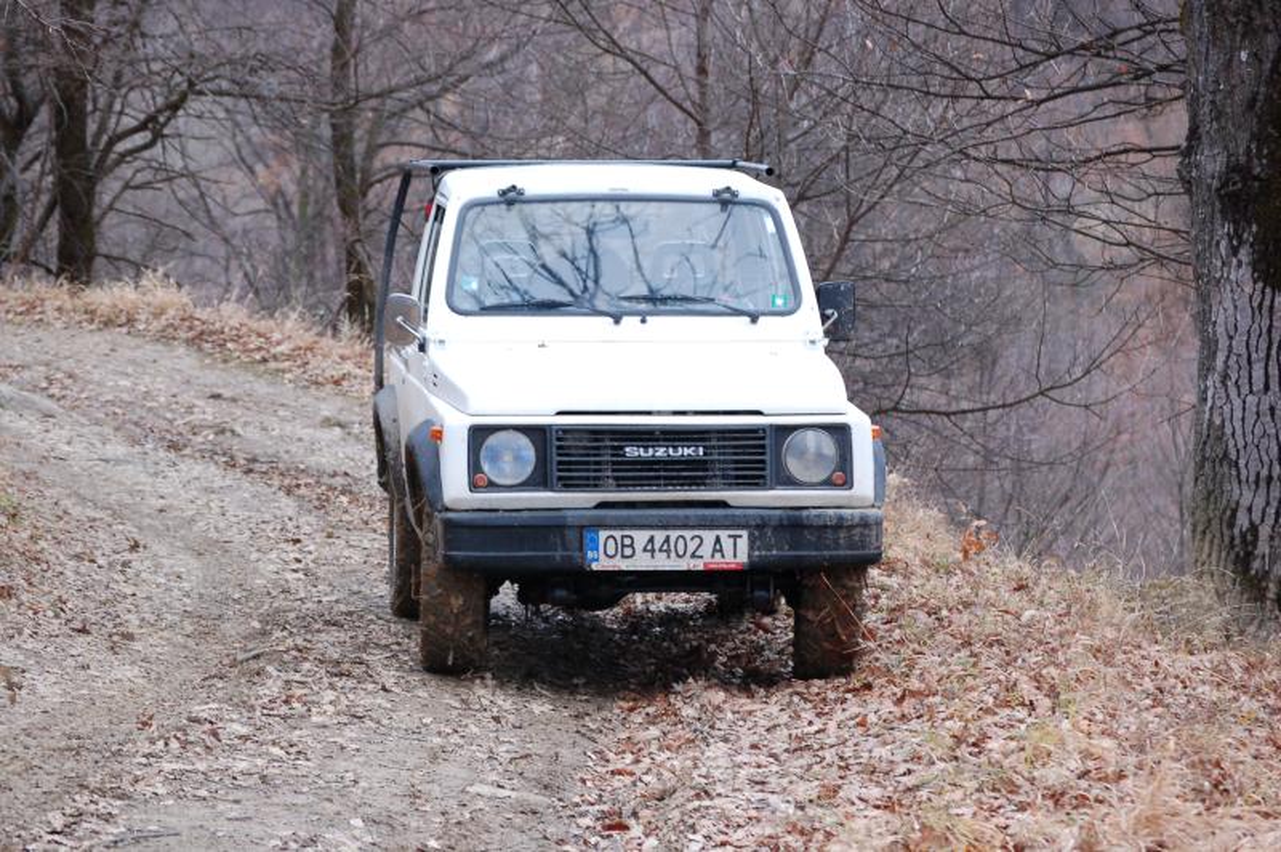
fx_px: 4373
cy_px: 426
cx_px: 640
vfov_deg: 11.1
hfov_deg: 16.7
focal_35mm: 123
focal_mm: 82
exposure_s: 1/30
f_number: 7.1
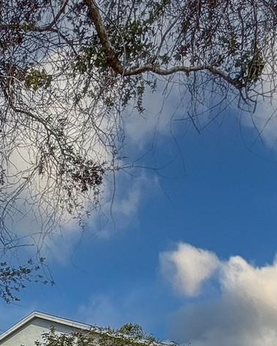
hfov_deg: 27.7
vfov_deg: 33.6
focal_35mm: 46
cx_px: -75
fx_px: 471
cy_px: 404
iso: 50
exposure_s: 1/2700
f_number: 2.2
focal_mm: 2.22
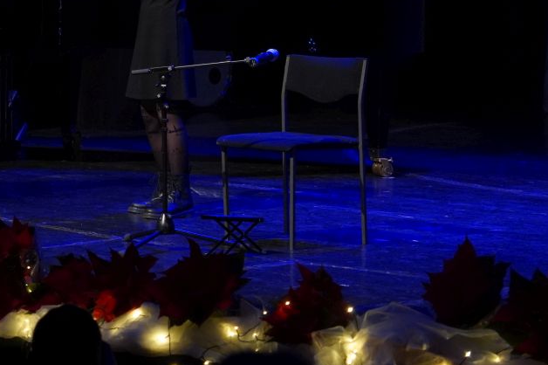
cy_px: -36
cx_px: 68
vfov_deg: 8.1
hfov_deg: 12.1
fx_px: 2570
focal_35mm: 169
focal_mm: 47.6
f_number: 3.2
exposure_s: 1/100
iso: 1600
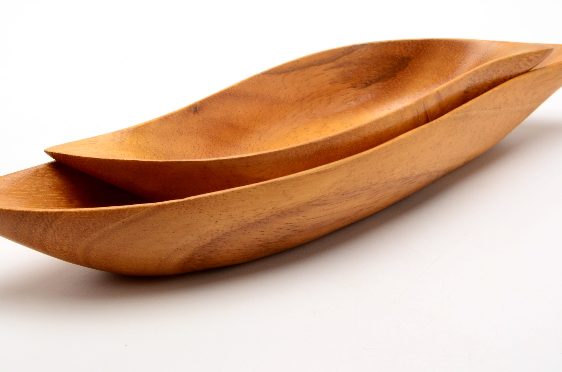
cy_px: 172
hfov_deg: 26.4
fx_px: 1200
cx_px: 275
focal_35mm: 77
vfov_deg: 17.6
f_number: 22
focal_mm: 40
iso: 100
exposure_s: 1/160
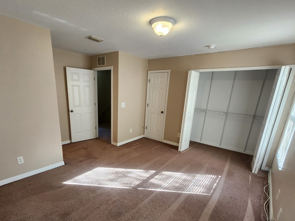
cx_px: 138
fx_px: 145
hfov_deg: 90.9
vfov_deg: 73.8
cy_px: 134
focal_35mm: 17
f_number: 2.2
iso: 125
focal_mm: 1.74
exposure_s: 1/60
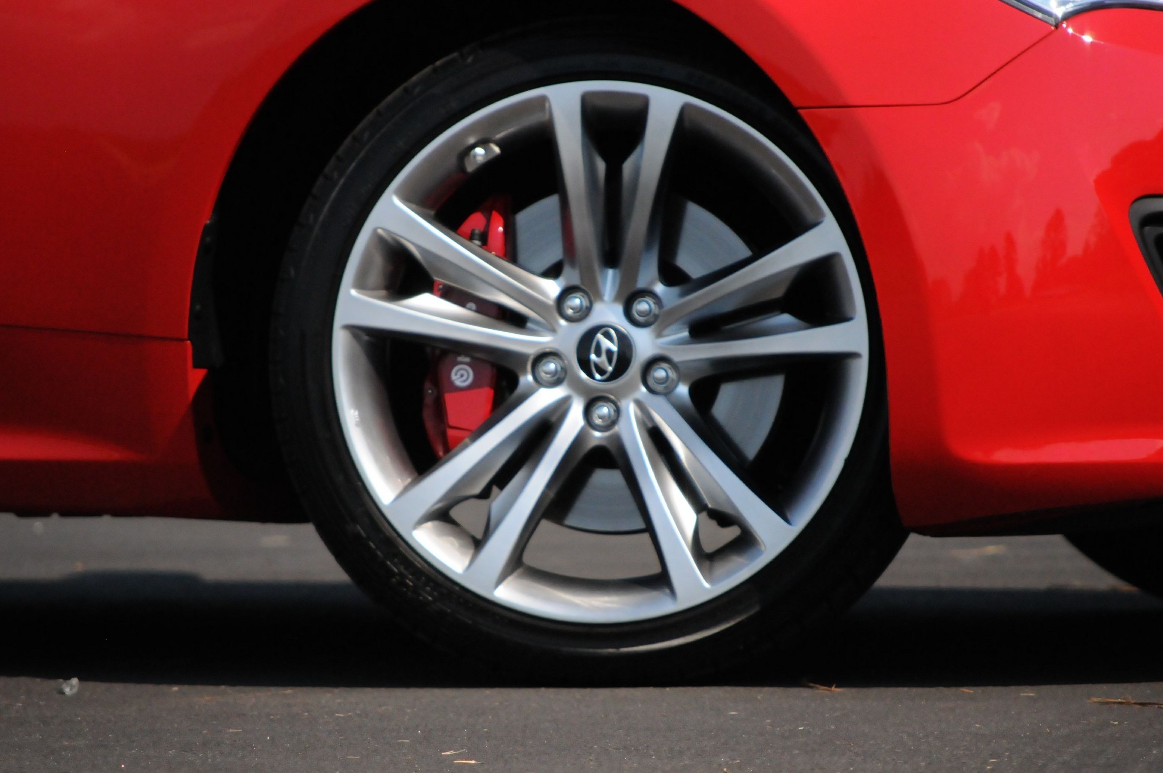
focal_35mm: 328
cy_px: 376
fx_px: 10583
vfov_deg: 4.2
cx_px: 581
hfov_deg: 6.3
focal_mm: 200
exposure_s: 1/8000
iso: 2000
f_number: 5.6
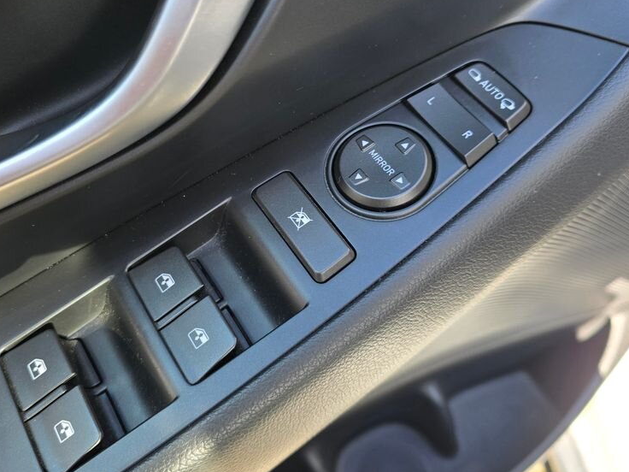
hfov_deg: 56.5
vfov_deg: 44.1
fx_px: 581
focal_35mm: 32
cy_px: 208
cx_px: 262
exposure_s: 1/180
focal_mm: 6.3
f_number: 1.7
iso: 80
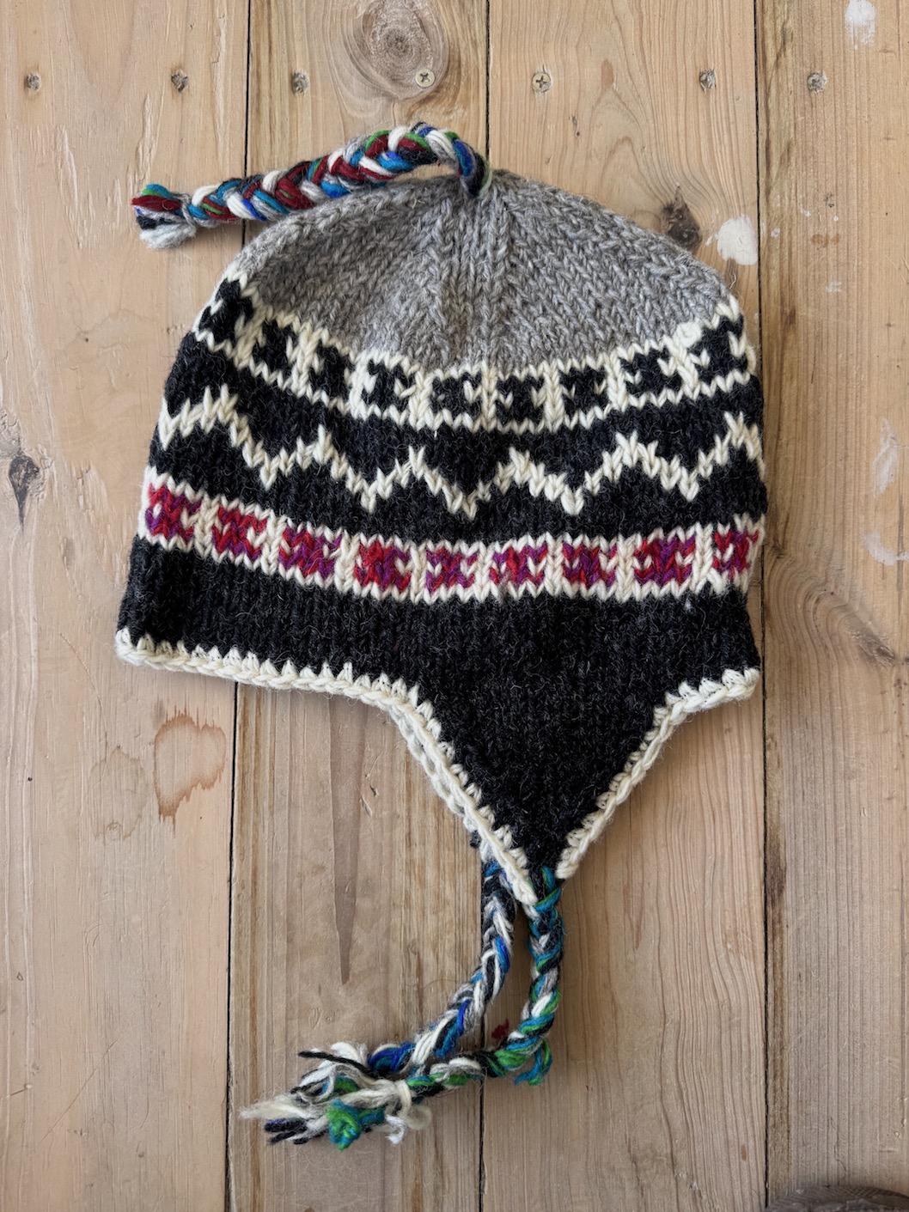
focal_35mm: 24
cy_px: 606
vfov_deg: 71.6
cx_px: 454
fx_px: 840
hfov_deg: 56.8
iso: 80
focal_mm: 6.76
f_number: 1.78
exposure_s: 1/121
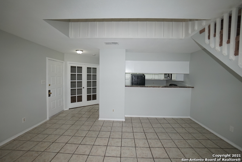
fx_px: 101
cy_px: 81
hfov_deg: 100.4
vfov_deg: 77.4
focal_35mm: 15
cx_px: 121
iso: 500
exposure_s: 1/160
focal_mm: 10
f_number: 4
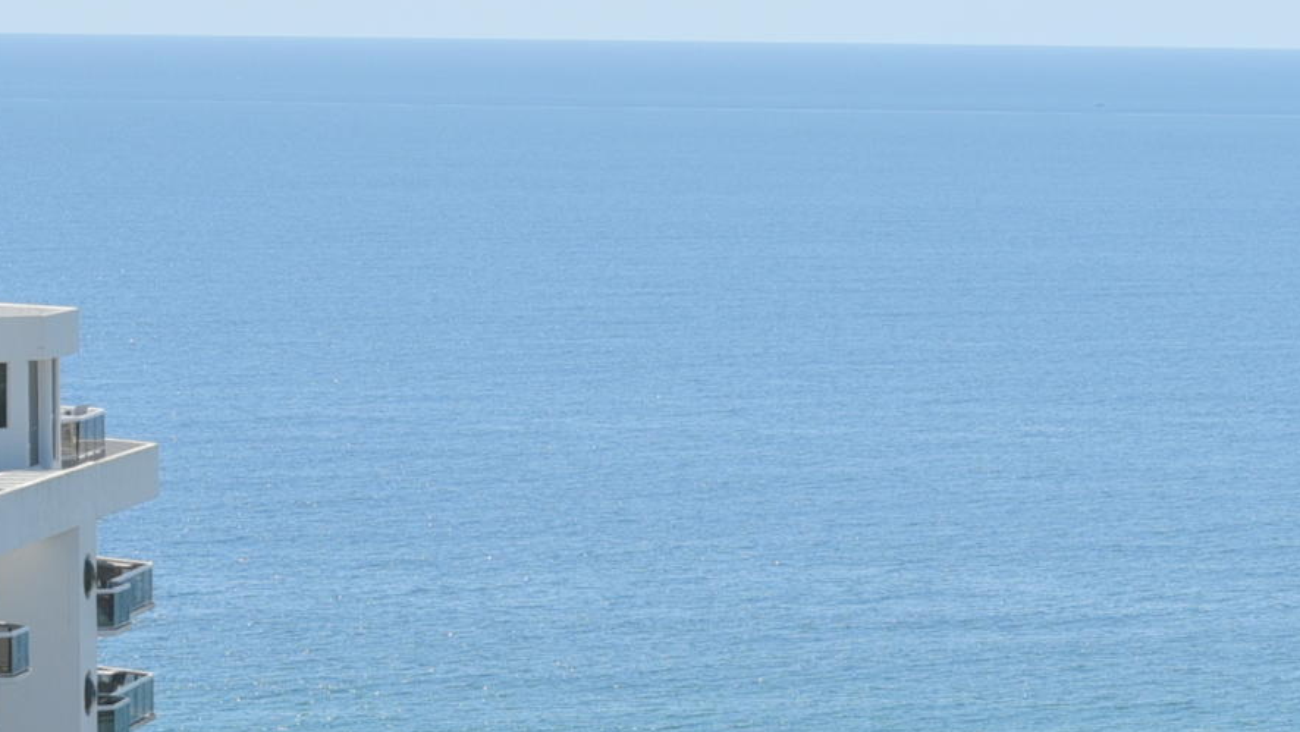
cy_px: 936
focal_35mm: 195
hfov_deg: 10.9
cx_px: 1322
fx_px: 6724
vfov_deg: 6.2
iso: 200
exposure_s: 1/500
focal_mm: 55
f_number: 11
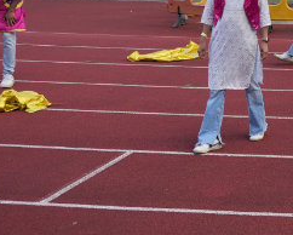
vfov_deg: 15.6
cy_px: -50
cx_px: 409
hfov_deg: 18.4
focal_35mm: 95
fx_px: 824
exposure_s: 1/1000
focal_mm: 24
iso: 250
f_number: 2.8
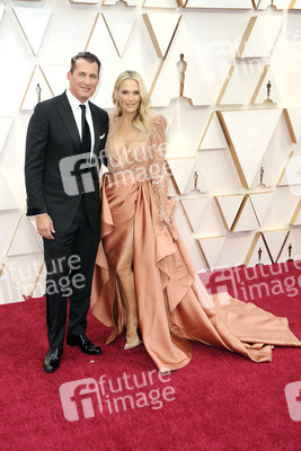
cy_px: 226
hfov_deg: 30.5
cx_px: 150
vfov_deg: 44.5
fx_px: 551
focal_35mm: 44
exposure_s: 1/250
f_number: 6.3
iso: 800
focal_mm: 44
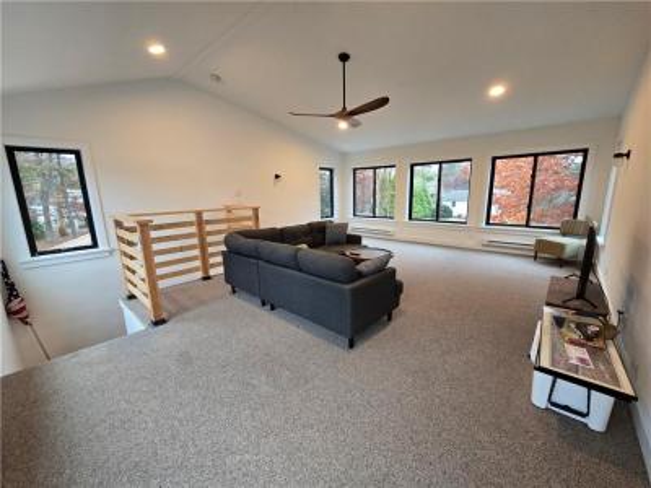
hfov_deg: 106.2
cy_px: 244
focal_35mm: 13
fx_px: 244
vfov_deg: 89.9
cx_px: 326
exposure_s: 1/60
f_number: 2.2
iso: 250
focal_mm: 2.2
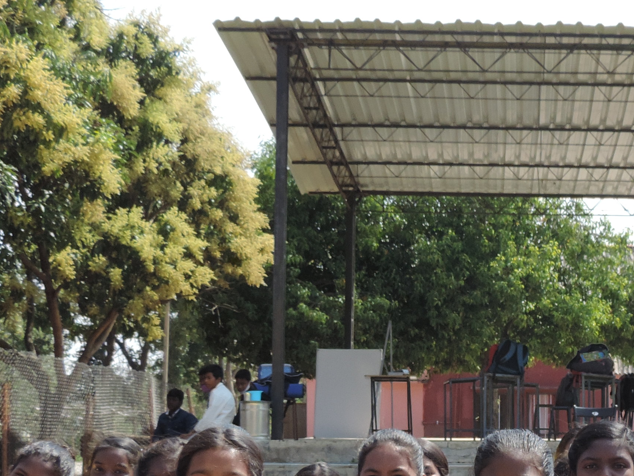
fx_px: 1831
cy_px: 407
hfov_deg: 19.5
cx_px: 488
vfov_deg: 14.7
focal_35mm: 100
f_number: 3.3
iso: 80
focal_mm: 6.2
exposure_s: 1/400
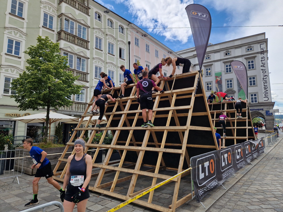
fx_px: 188
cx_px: 142
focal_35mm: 23
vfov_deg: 58.9
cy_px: 106
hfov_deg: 73.9
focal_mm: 5.4
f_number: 1.8
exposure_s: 1/1036
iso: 50
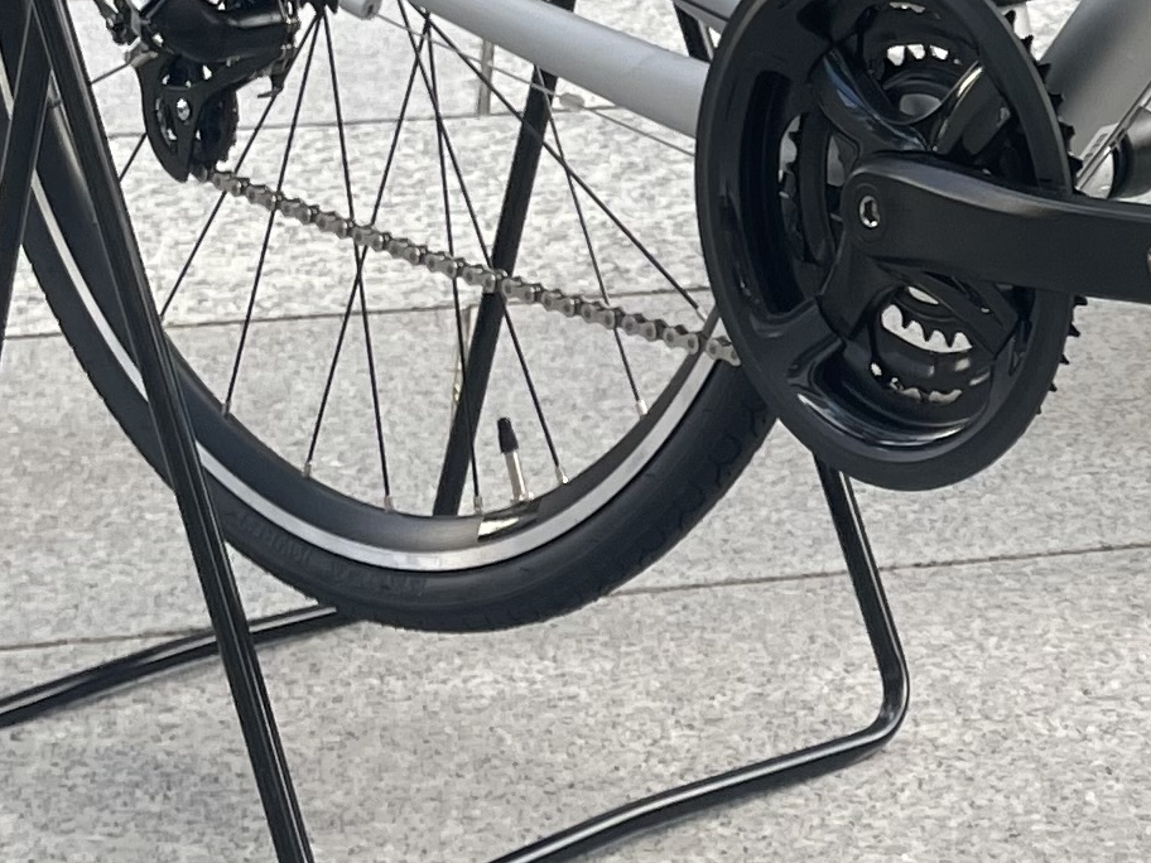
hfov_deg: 15.9
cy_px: -385
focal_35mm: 115
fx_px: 3824
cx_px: 1672
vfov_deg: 12.3
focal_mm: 4.2
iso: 50
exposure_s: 1/581
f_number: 1.6
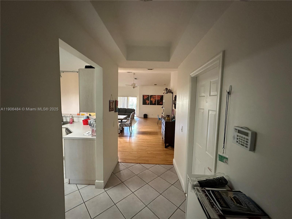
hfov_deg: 102.1
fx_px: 118
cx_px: 146
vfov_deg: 85.7
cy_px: 110
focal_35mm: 14
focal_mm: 2.22
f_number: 2.2
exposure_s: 1/60
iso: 800
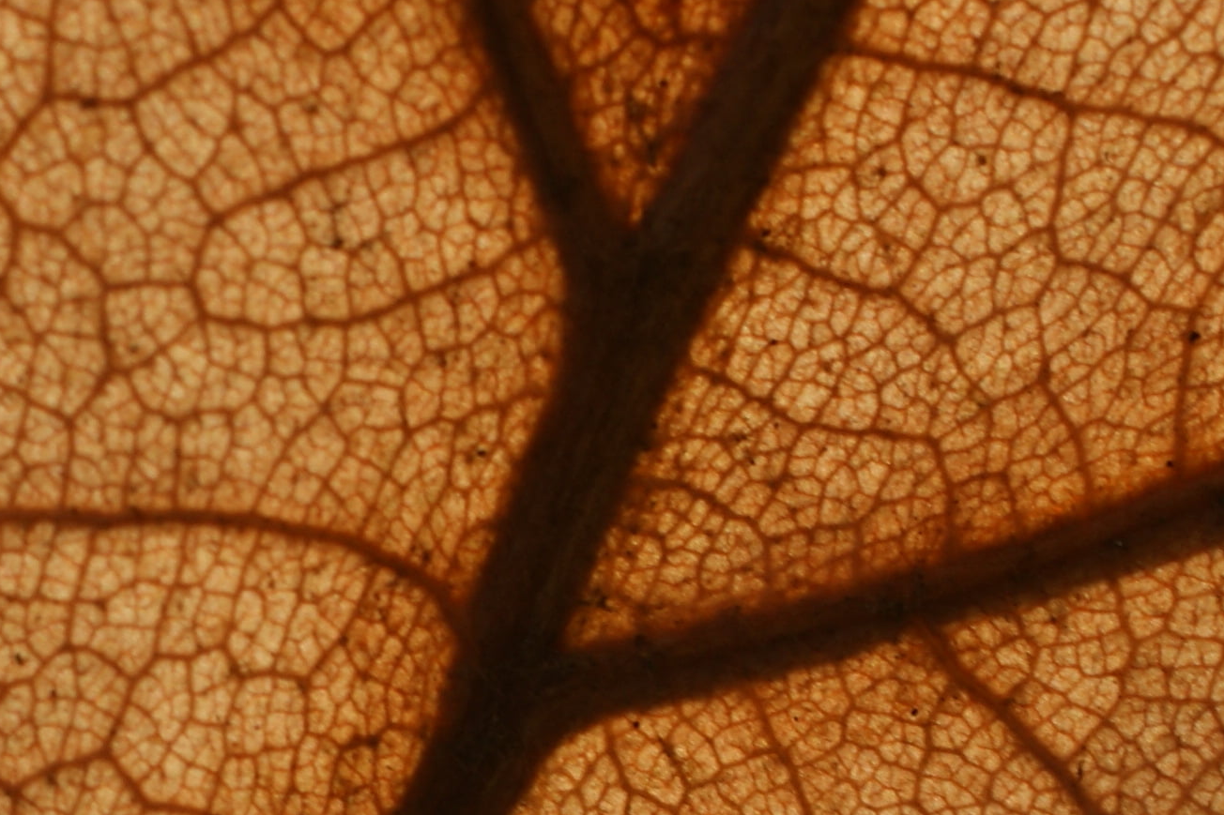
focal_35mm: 264
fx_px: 8974
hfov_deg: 7.8
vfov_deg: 5.2
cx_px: 265
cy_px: 1236
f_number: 9
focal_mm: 50
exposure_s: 1/160
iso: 100
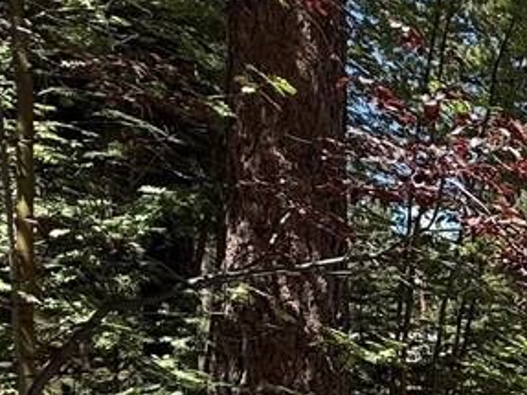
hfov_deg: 25.0
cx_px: 856
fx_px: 761
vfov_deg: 26.9
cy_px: 428
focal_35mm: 50
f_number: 2.2
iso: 50
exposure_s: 1/985
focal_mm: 2.22
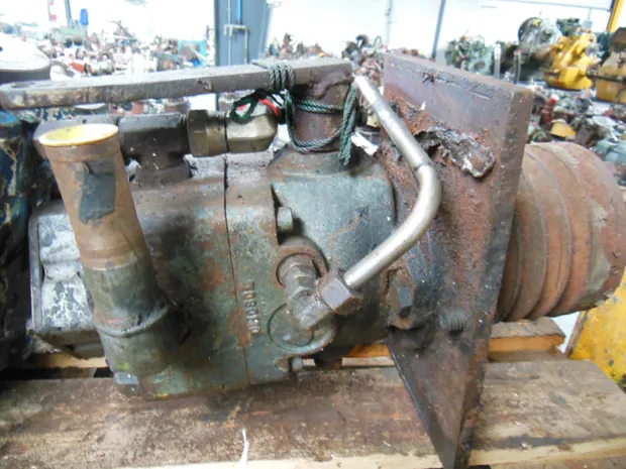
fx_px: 452
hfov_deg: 69.4
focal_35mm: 25
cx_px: 313
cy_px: 234
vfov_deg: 54.9
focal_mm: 4.5
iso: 640
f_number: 3.5
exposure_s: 1/8
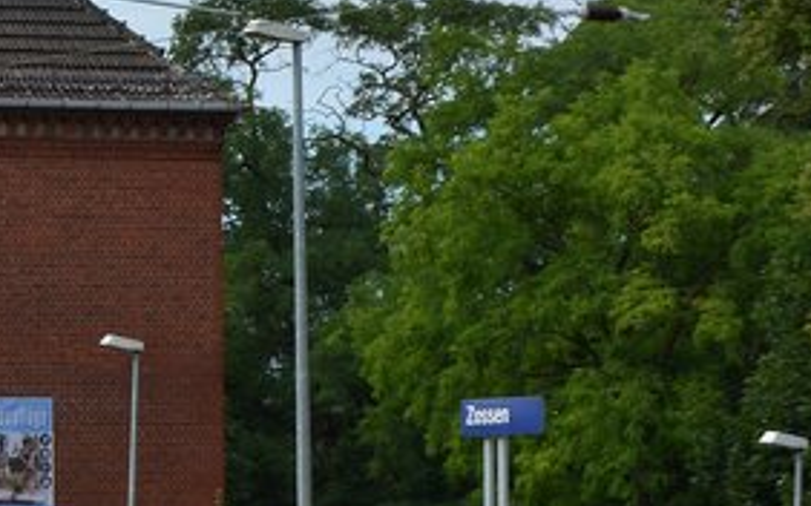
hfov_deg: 7.6
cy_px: -14
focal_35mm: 273
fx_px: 6032
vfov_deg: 4.8
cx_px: -270
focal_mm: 42
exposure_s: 1/640
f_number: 8
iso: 250
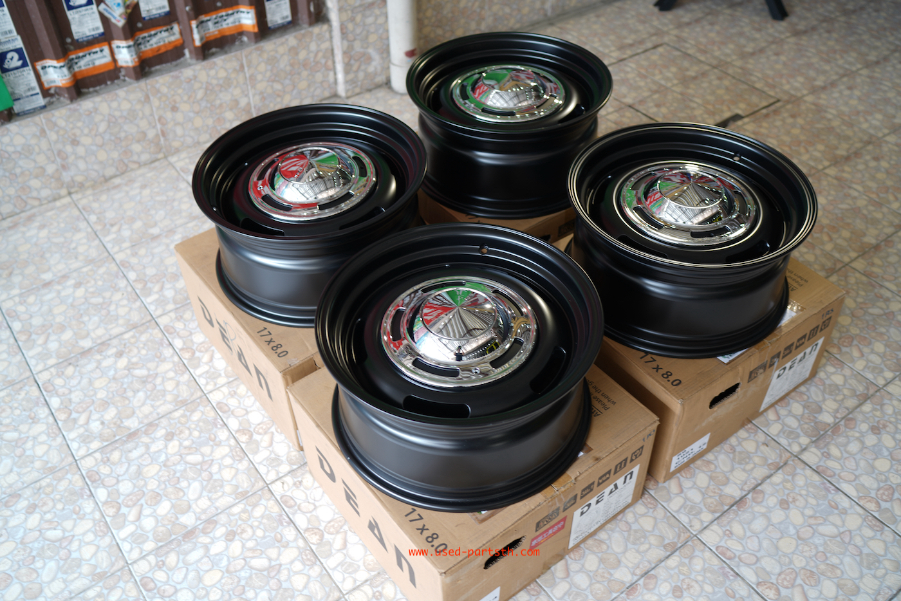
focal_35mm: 35
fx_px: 876
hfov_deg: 54.4
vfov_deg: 37.9
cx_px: 450
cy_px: 300
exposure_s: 1/8
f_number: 2.8
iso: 50
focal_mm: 35
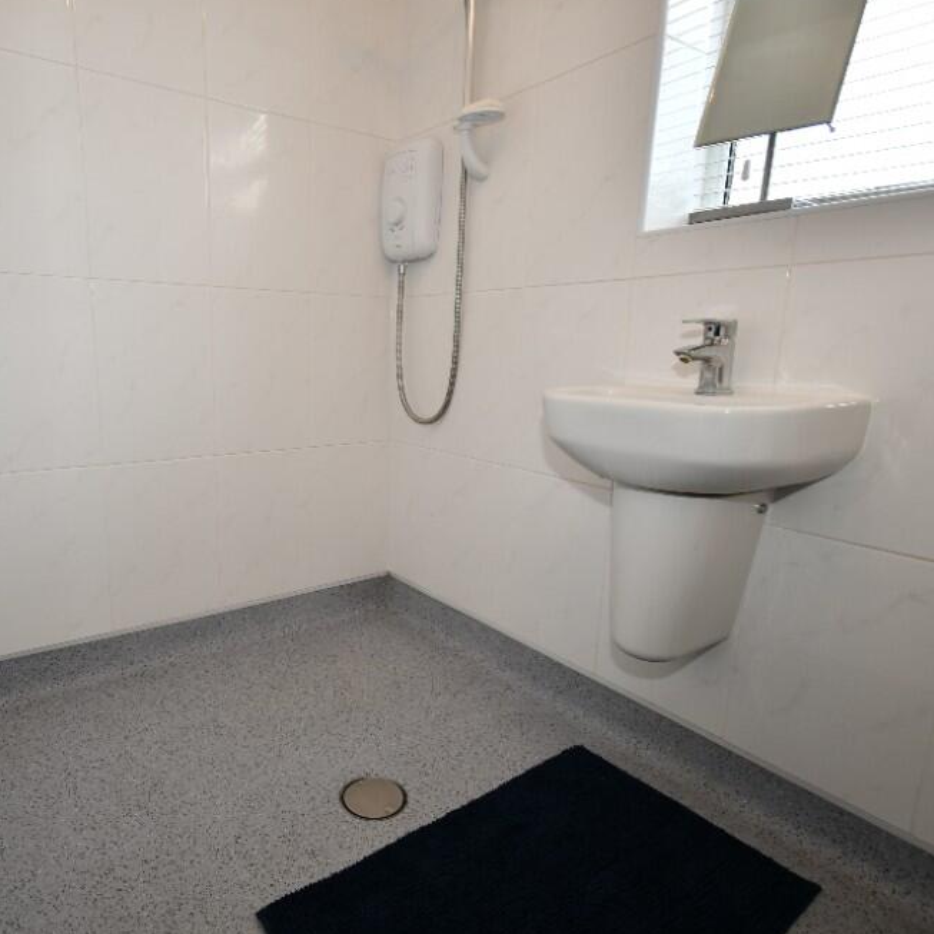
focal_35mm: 20
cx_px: 362
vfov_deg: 74.8
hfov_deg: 73.8
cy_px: 478
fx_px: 611
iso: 200
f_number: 4.5
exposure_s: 1/60
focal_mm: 10
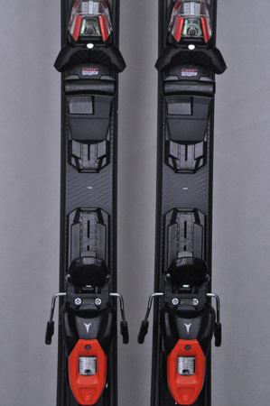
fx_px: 1268
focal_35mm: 112
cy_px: 203
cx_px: 135
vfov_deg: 18.2
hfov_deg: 12.2
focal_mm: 75
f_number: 9.5
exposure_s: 1/125
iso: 3200
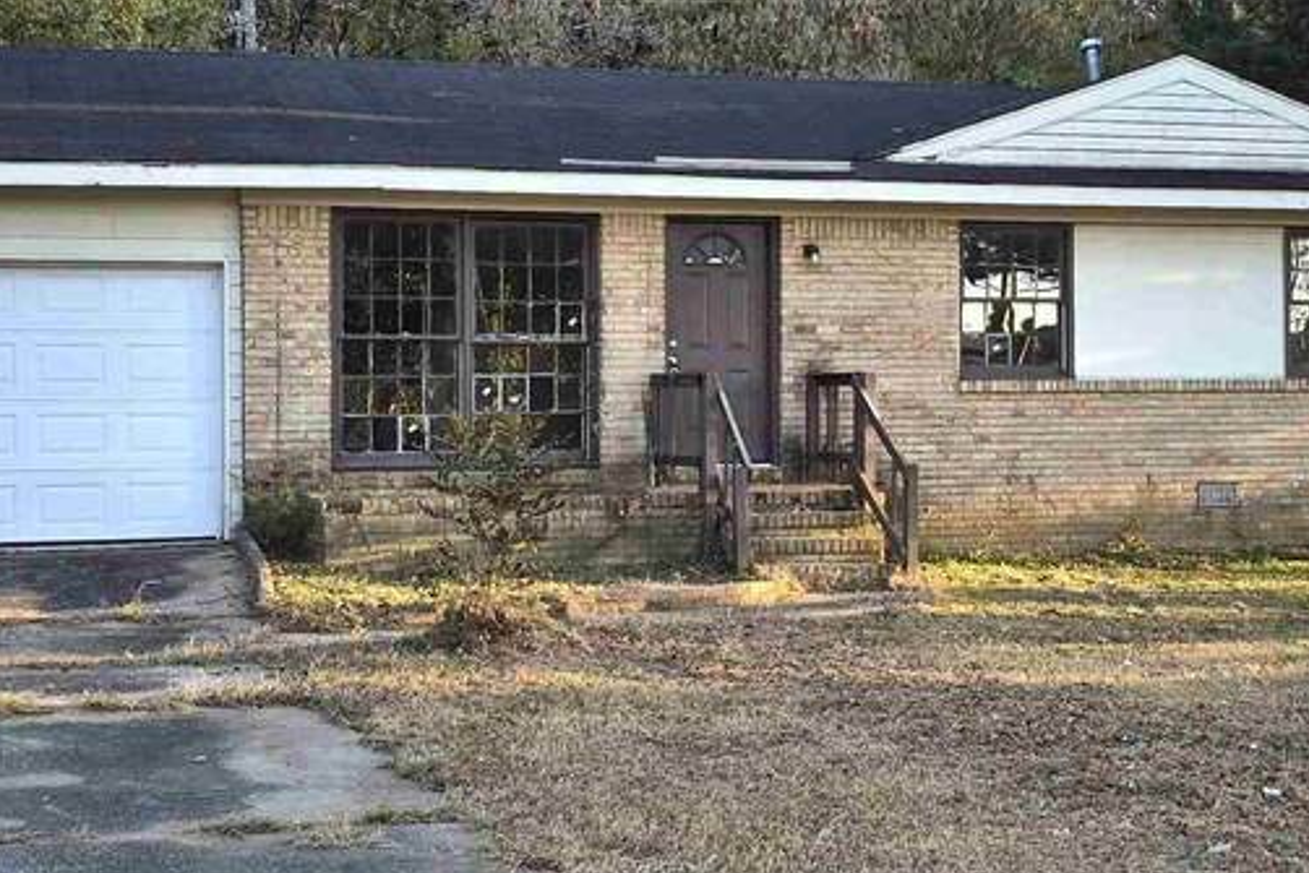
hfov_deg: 32.8
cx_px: 725
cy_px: 414
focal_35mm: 61
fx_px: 2219
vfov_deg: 22.3
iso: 25
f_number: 1.8
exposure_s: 1/190
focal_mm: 5.4
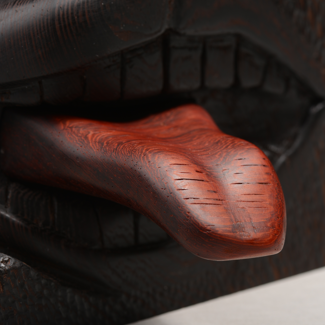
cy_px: 163
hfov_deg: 13.0
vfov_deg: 13.0
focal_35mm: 134
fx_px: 1423
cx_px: 169
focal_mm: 105
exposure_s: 1/160
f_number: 20
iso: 100
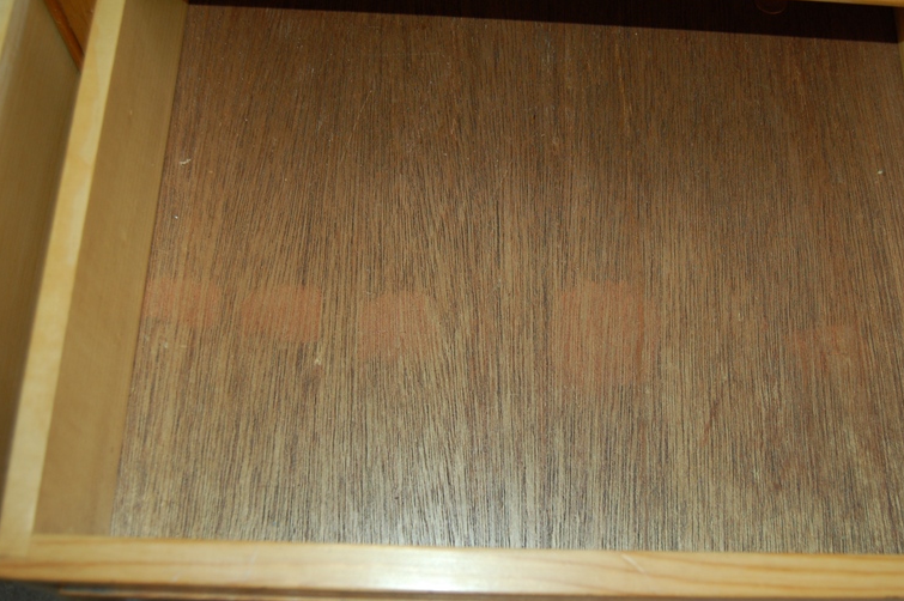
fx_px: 1079
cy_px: 292
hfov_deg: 45.3
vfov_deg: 31.1
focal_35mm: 43
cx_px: 526
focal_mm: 24
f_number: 4
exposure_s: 1/60
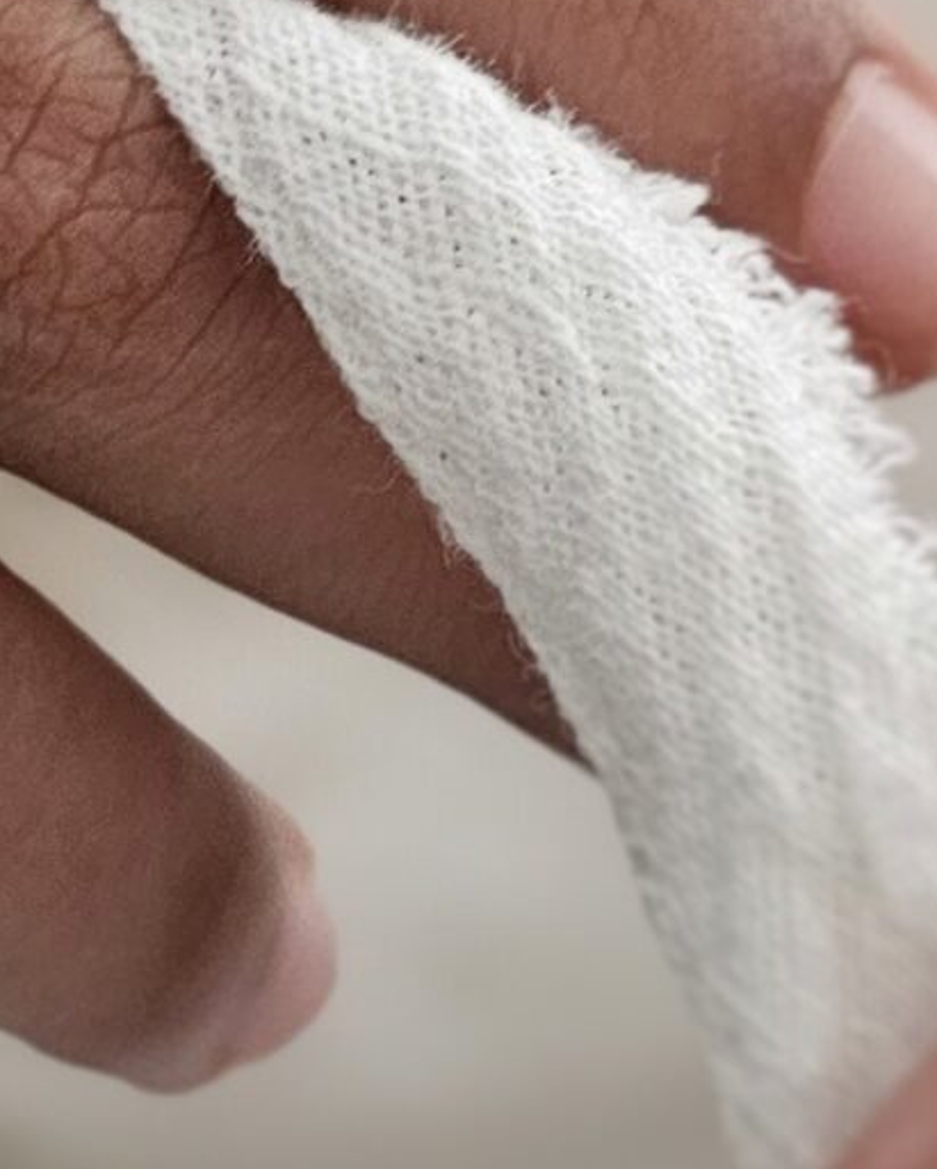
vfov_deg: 17.1
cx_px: 109
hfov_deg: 13.7
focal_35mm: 112
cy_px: 479
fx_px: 3879
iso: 320
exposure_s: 1/45
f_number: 1.7
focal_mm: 6.3
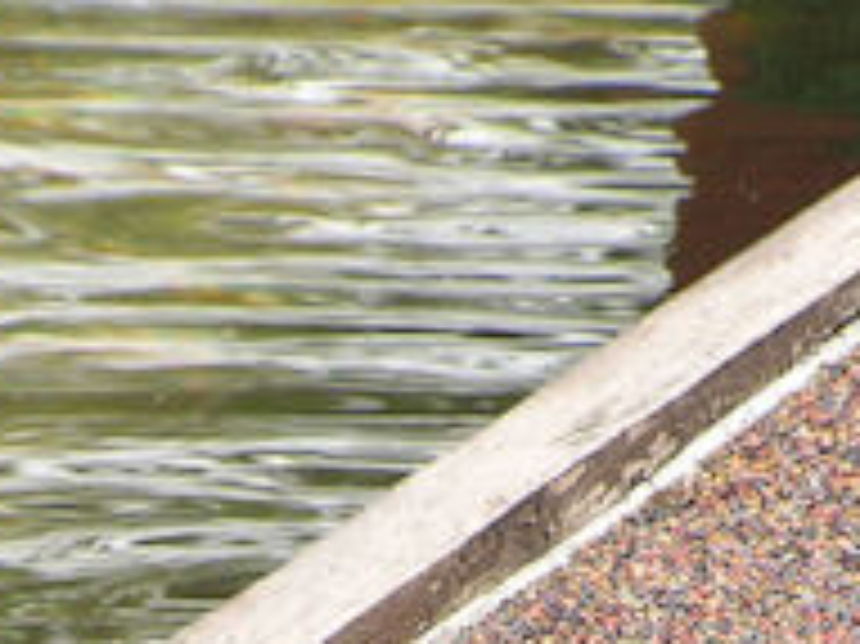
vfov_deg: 1.8
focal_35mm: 816
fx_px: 20260
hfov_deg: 2.4
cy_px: 1065
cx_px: 351
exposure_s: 1/200
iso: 50
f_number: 3.5
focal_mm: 38.1
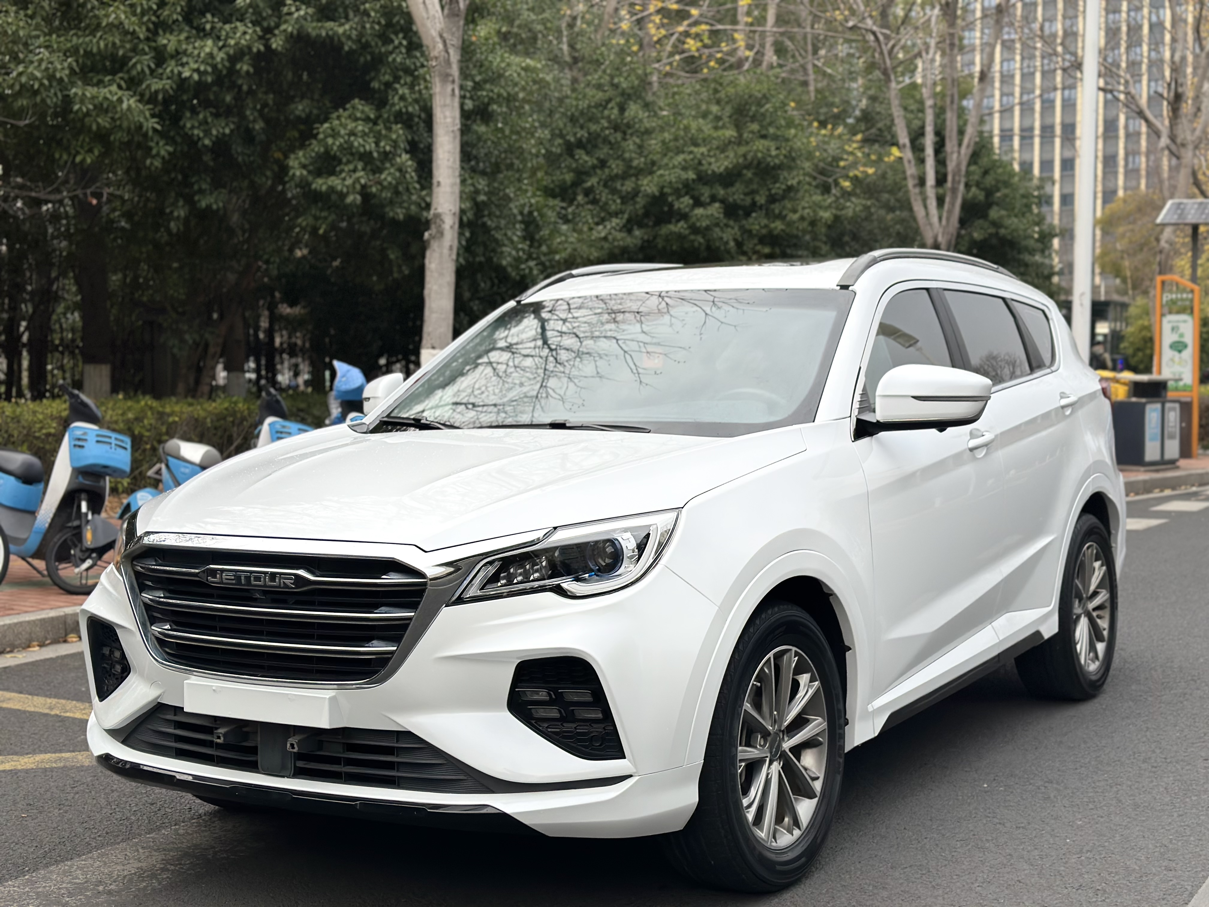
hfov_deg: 39.7
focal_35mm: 48
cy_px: 454
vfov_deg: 30.3
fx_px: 1676
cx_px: 604
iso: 80
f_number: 1.78
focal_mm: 6.86
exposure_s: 1/597
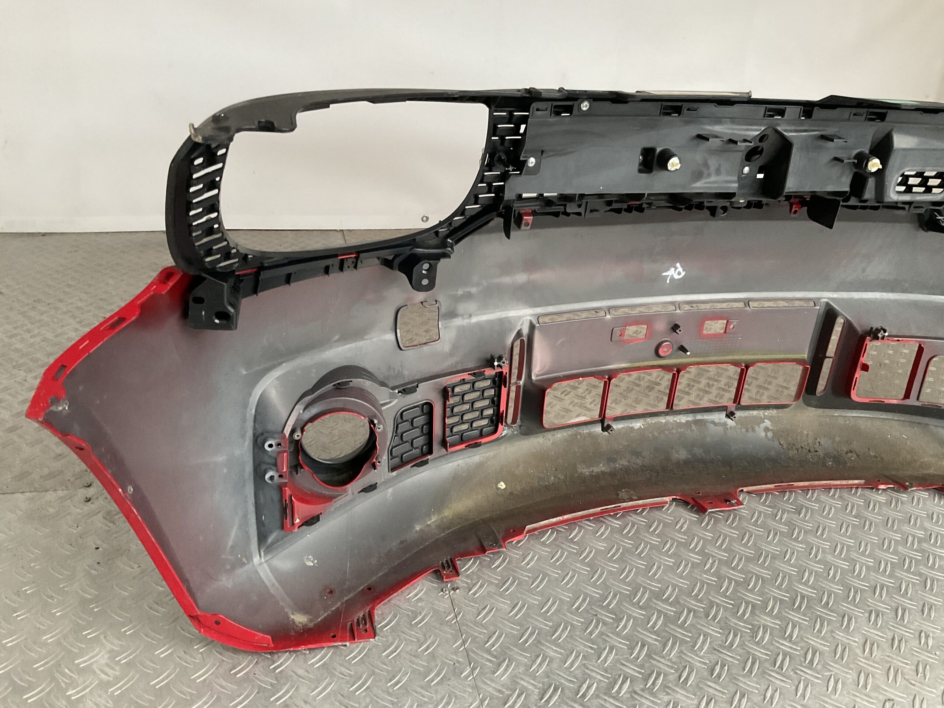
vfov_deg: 48.2
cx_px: 472
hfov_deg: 61.7
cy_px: 354
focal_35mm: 29
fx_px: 791
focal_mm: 3
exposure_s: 1/60
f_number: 1.8
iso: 200
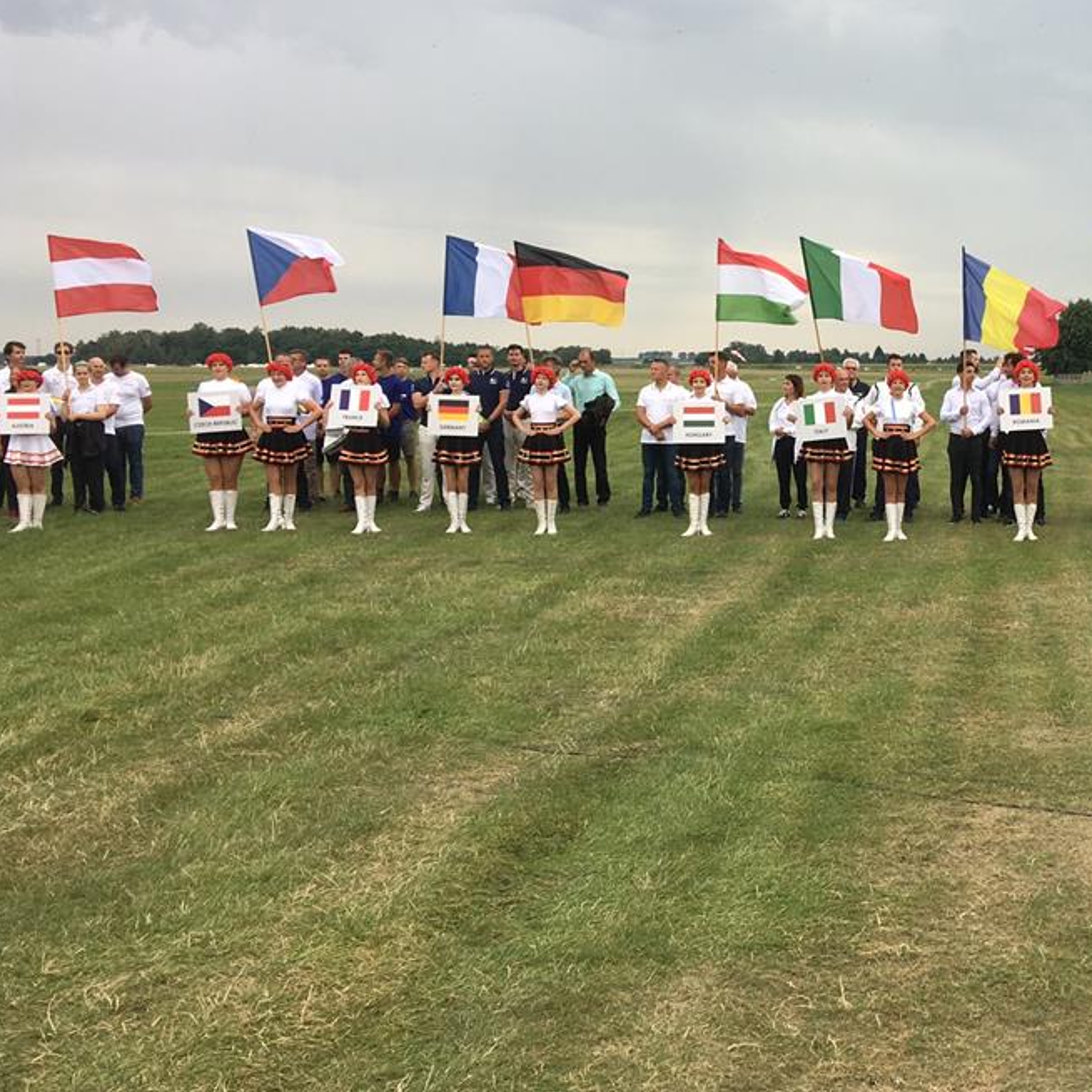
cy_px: 427
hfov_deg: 34.6
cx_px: 913
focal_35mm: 47
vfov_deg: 35.9
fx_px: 1677
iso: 25
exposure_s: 1/117
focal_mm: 4.15
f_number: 2.2
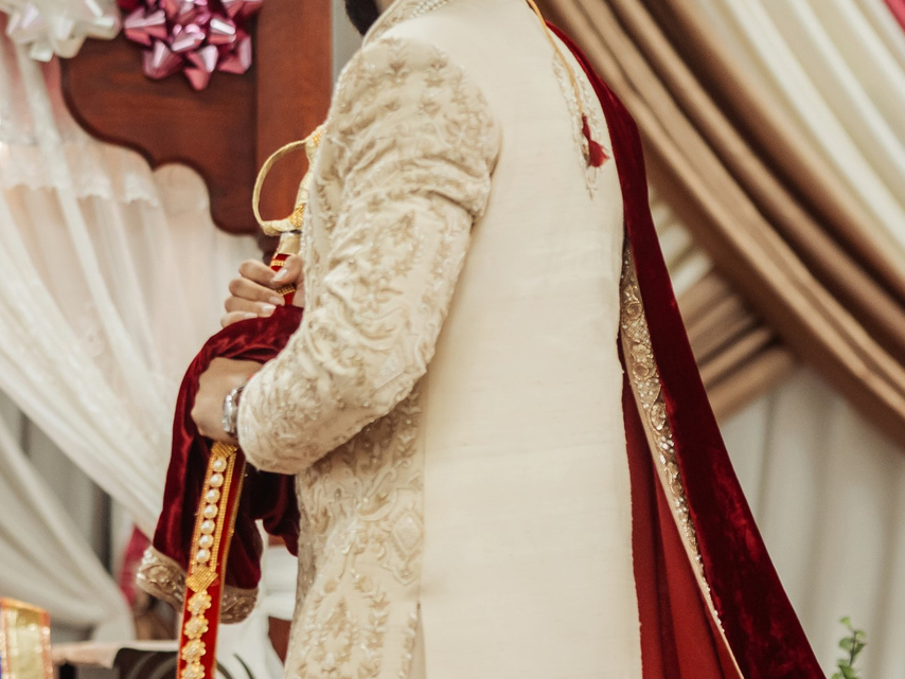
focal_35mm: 245
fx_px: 6407
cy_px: 228
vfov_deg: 6.1
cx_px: 361
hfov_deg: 8.1
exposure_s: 1/250
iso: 640
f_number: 2
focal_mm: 85
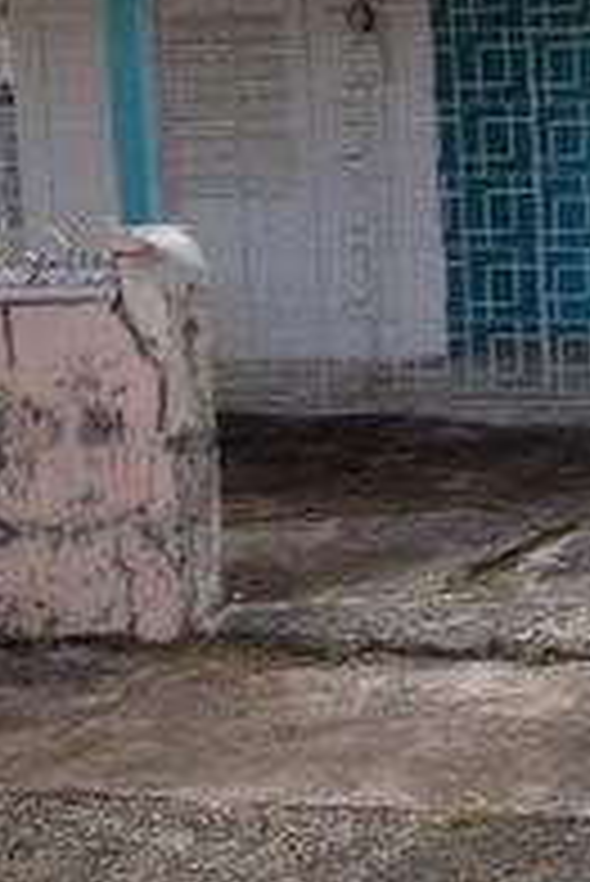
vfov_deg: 23.9
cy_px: 230
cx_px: 1063
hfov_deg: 14.4
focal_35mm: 84
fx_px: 2061
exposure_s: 1/834
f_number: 2.4
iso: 50
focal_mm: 4.13
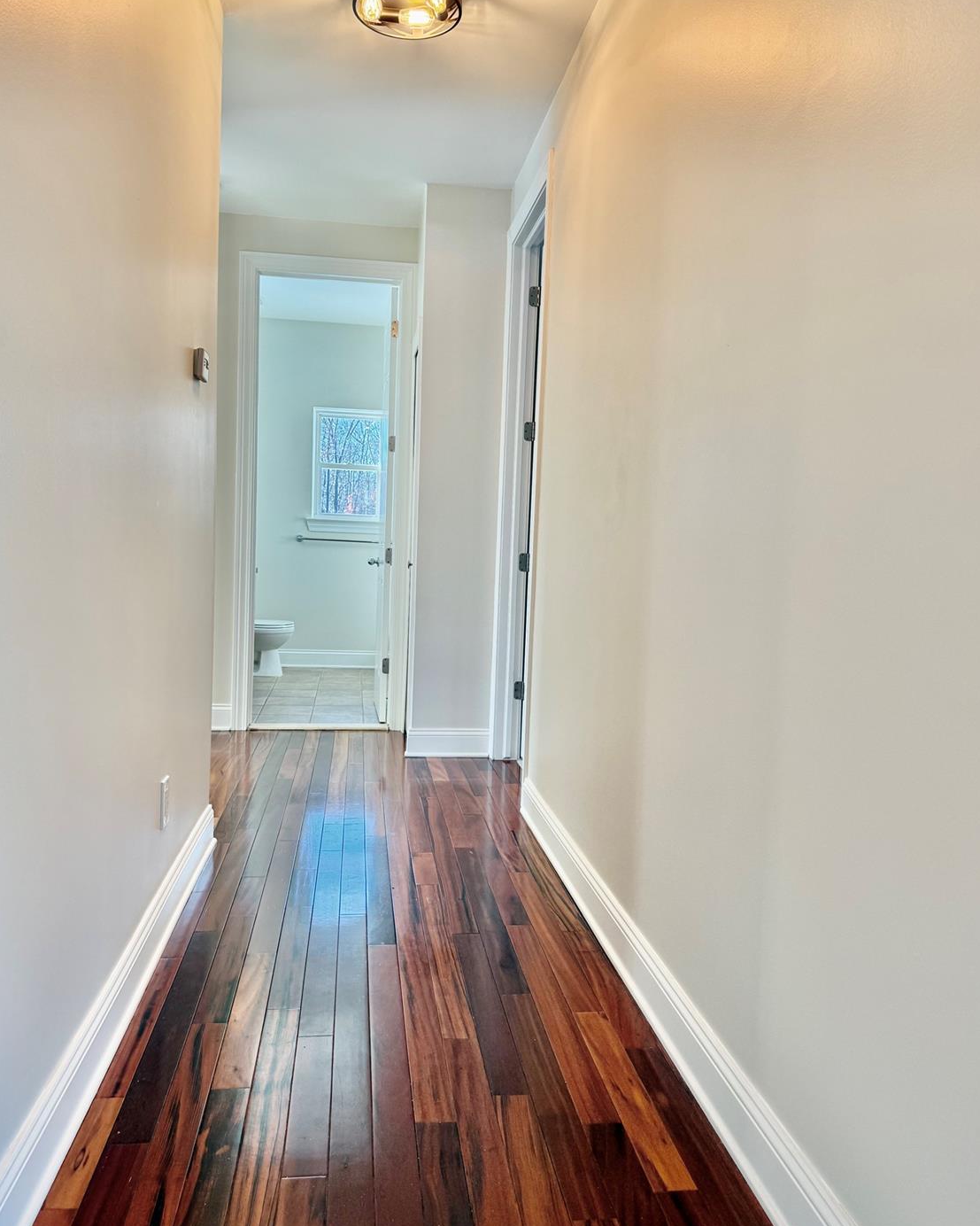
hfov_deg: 54.9
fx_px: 943
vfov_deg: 66.0
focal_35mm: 26
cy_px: 599
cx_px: 480
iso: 100
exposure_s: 1/203
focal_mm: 6.76
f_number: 1.78
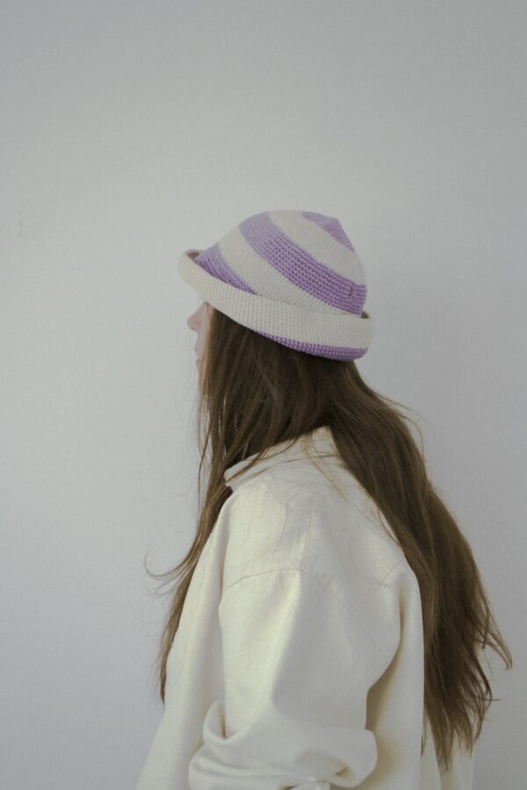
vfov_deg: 36.9
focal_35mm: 54
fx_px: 1186
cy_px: 395
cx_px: 264
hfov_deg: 25.1
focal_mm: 36
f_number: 5
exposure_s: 1/80
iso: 100
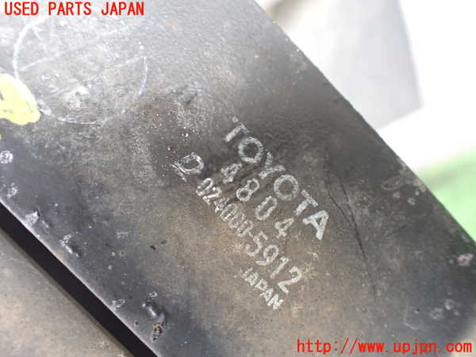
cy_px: 178
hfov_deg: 60.0
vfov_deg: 46.8
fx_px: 413
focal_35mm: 30
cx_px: 238
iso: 800
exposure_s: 1/80
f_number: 2.3
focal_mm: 5.4
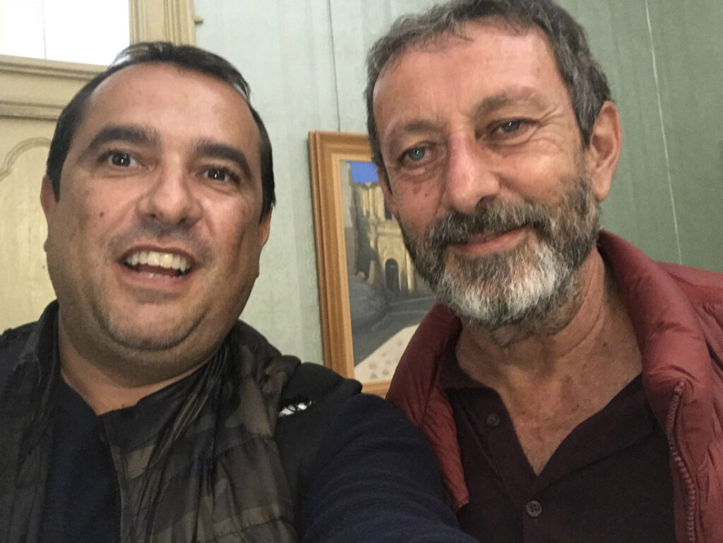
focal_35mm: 32
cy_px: 272
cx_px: 362
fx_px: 669
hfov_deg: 56.8
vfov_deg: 44.2
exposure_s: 1/20
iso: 320
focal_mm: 2.87
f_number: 2.2
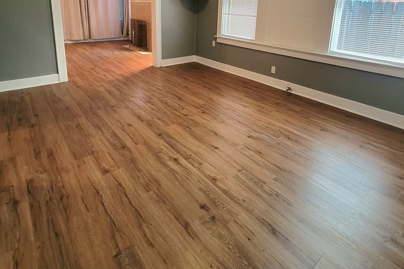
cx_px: 208
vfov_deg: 60.1
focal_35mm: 19
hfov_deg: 86.9
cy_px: 59
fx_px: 213
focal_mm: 2.2
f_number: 2.2
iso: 400
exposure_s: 1/30
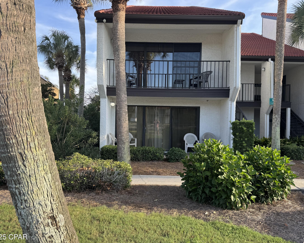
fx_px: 234
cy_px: 122
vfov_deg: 54.9
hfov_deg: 66.0
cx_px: 153
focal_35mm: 26
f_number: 1.78
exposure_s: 1/739
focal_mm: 6.76
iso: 80
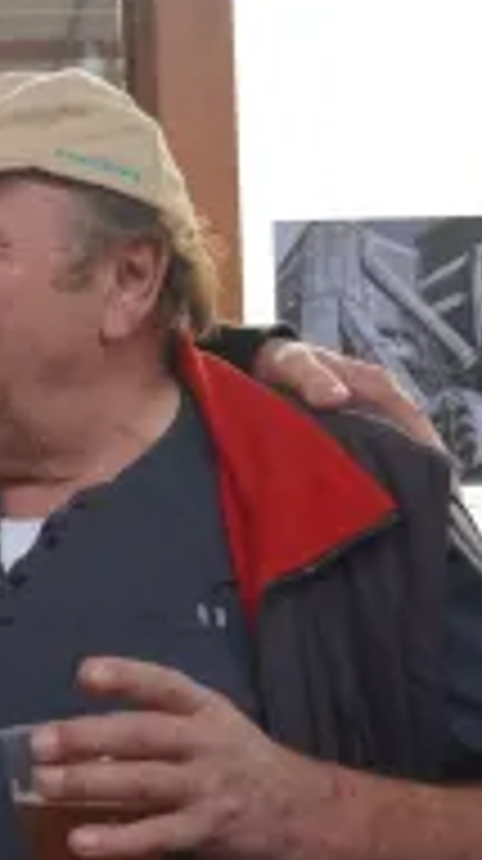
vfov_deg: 23.3
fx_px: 2077
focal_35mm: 91
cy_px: 547
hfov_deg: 12.5
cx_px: -252
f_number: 4.5
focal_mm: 27
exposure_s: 1/160
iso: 2000
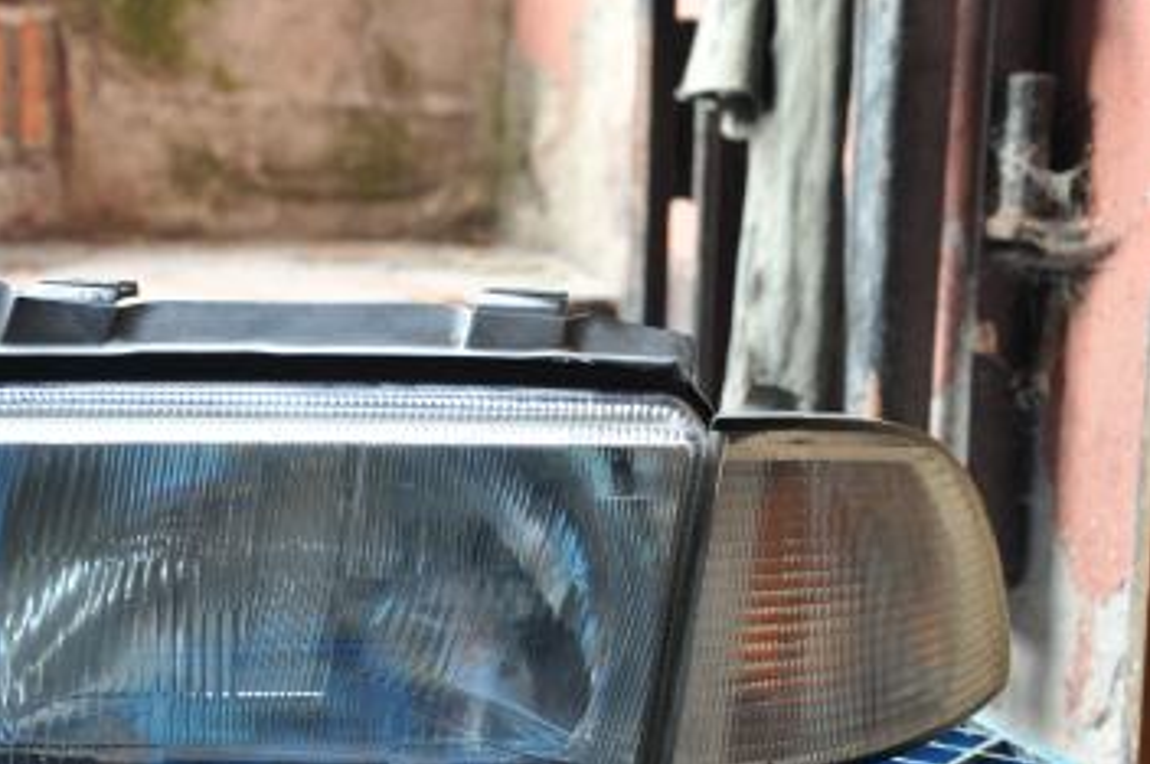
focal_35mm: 81
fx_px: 2585
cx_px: 340
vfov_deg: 16.8
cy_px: 529
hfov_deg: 24.9
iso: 900
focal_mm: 38
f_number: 4.5
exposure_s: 1/30
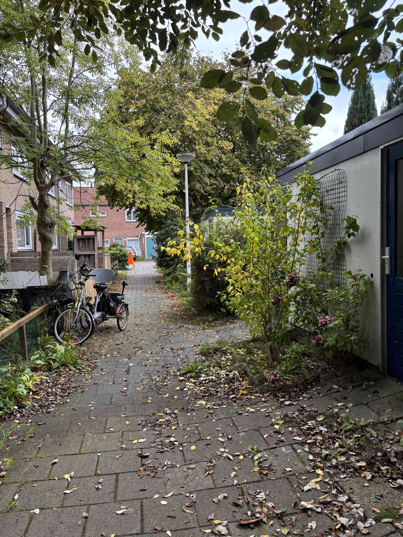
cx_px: 202
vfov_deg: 67.3
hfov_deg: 53.1
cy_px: 268
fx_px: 404
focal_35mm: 26
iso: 64
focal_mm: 5.96
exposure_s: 1/154
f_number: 1.6
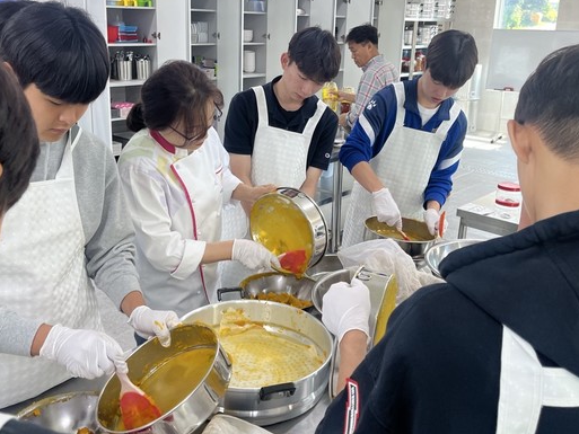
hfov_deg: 52.6
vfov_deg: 40.5
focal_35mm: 35
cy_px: 168
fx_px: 586
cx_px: 279
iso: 64
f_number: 1.6
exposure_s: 1/120
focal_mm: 5.1
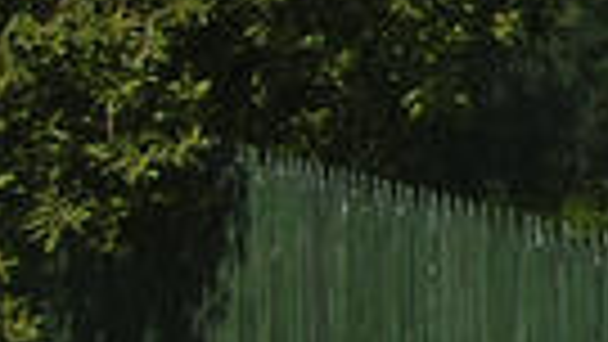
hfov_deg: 7.8
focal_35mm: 233
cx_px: 1948
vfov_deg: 5.1
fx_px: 3763
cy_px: -315
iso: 200
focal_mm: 23
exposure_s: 1/250
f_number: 11
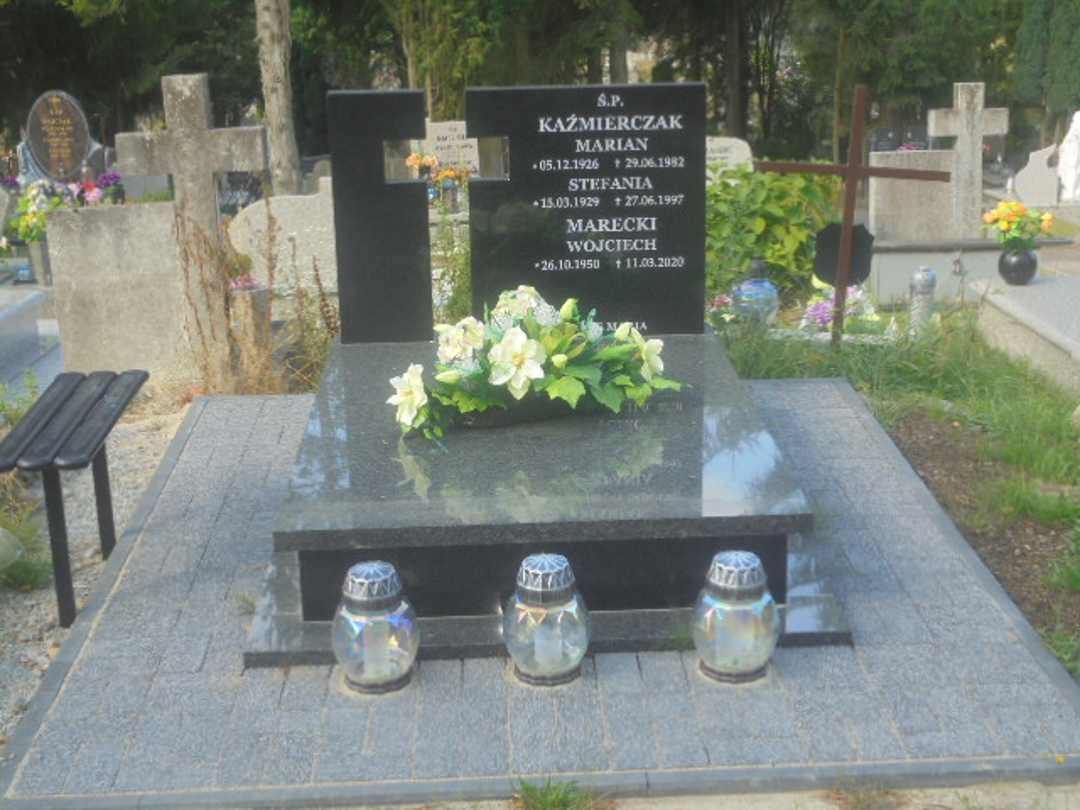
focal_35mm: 49
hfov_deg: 38.9
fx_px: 1529
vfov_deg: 29.7
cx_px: 540
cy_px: 405
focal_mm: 8.9
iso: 100
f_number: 4.8
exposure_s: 1/80
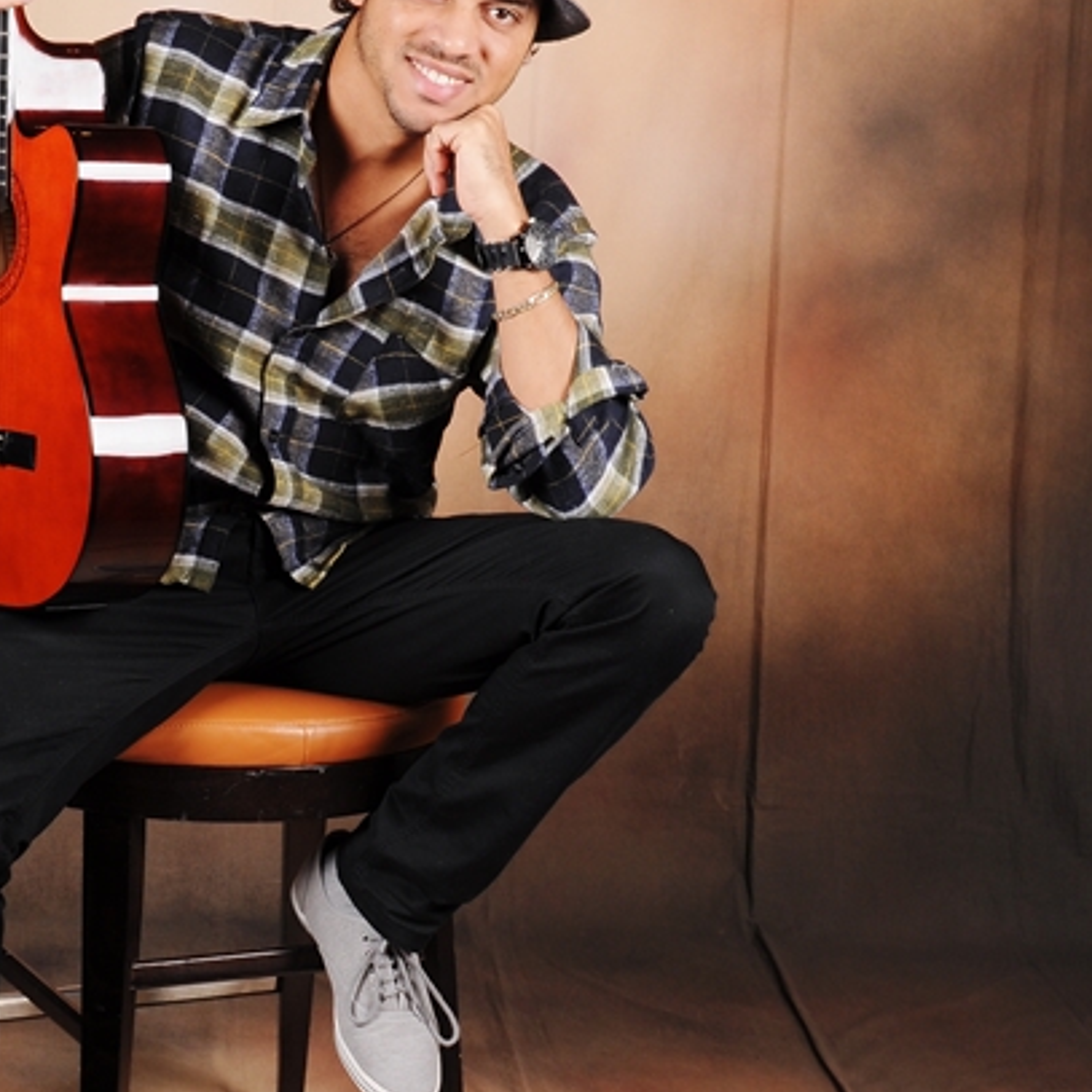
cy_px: 464
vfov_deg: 17.9
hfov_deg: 17.8
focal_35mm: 97
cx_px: 239
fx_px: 3464
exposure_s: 1/125
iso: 200
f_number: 7.1
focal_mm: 31
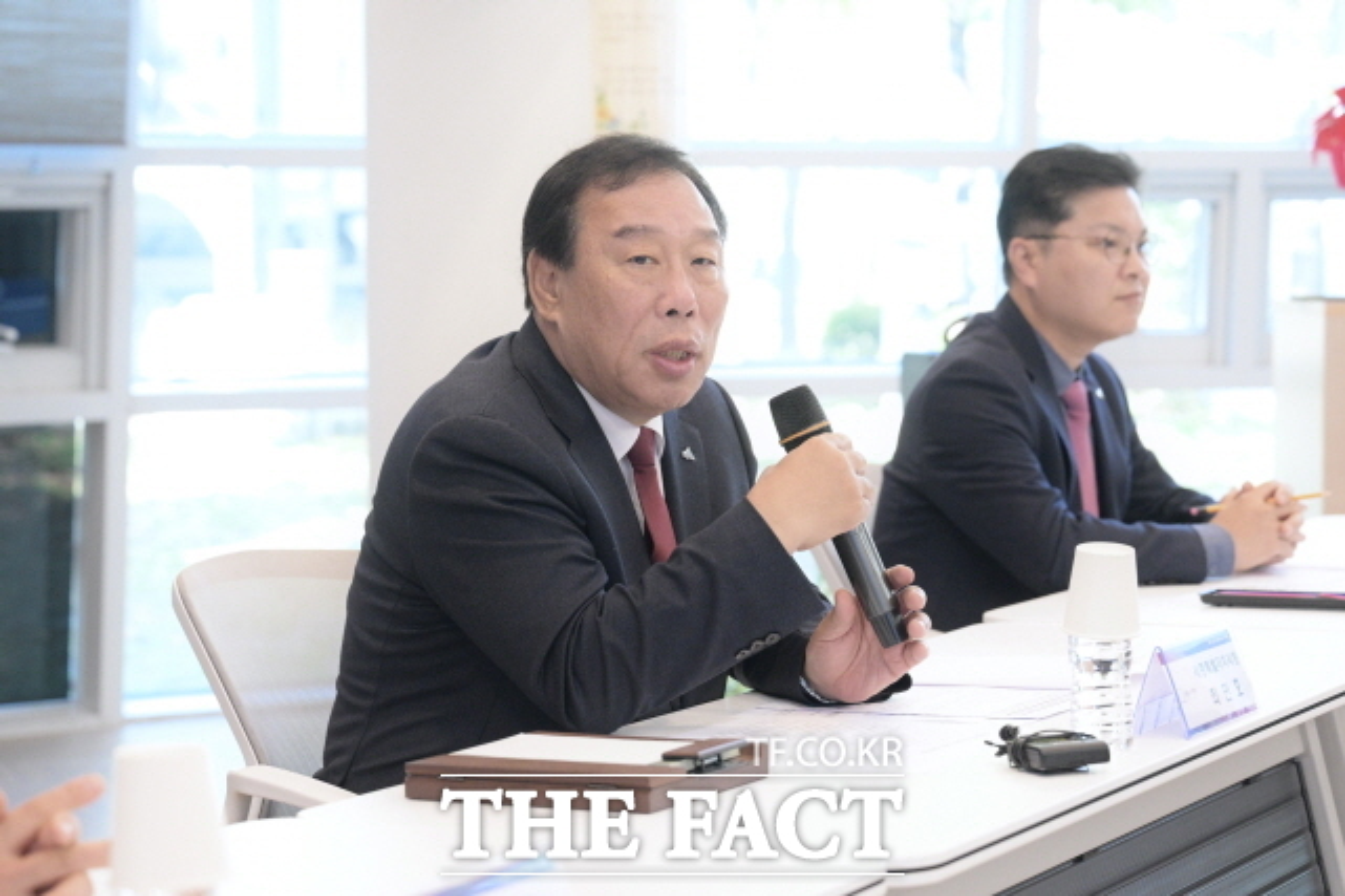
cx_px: 672
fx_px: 2614
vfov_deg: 19.4
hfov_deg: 28.9
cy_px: 448
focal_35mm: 70
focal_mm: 70
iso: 3200
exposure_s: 1/200
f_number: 4
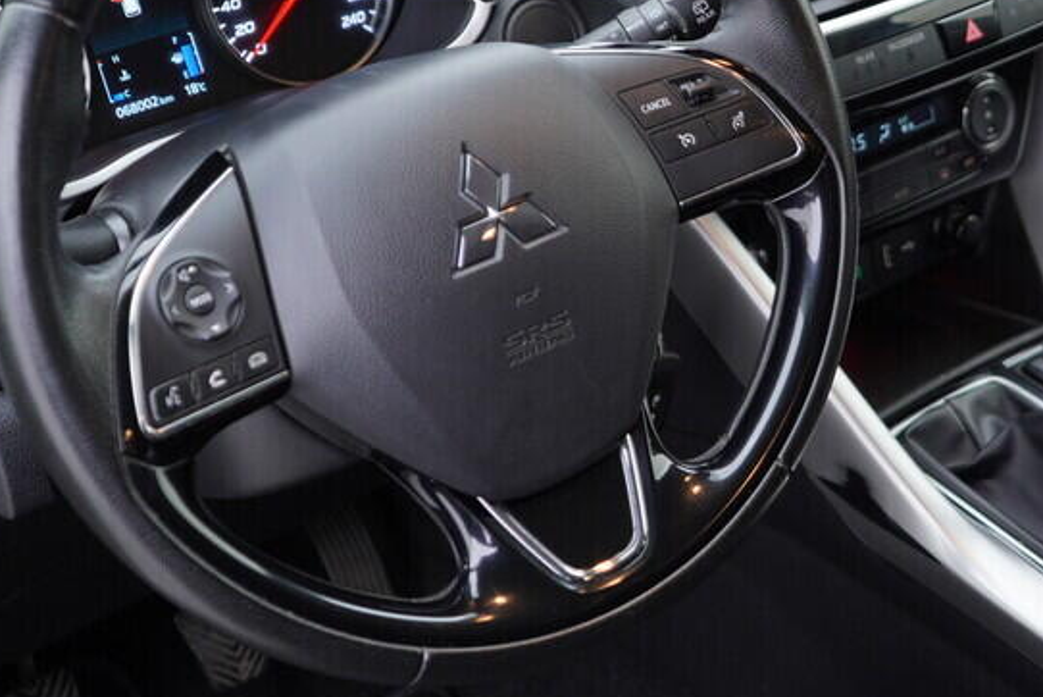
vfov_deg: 19.8
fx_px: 1971
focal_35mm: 68
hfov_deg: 29.4
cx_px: 710
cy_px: 136
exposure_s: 1/40
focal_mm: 24
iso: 160
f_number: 2.8
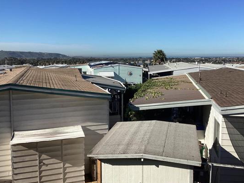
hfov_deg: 50.0
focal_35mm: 37
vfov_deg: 38.6
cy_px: 80
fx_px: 261
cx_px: 136
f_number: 2.4
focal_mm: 3.3
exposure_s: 1/1894
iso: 25
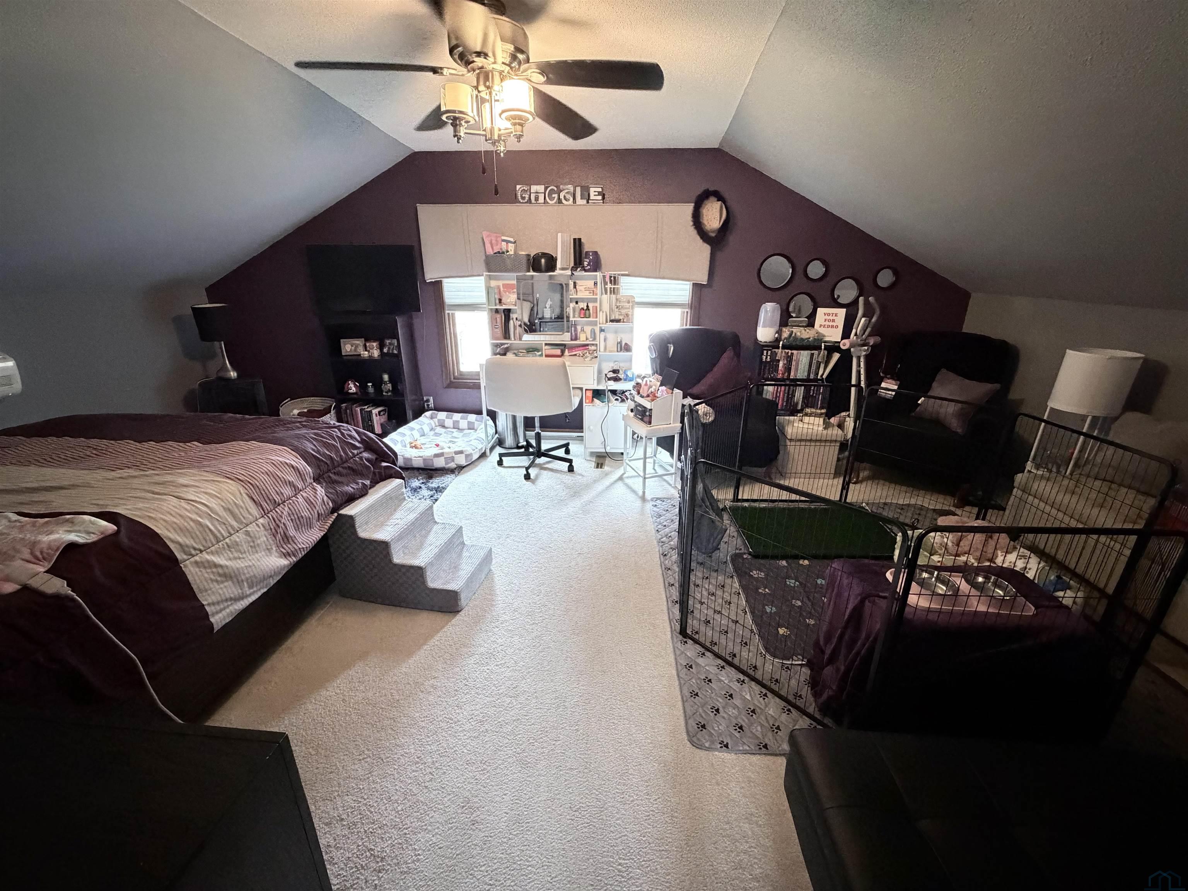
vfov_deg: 85.7
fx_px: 480
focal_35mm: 14
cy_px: 446
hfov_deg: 102.1
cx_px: 594
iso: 1000
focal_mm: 2.22
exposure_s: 1/40
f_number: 2.2
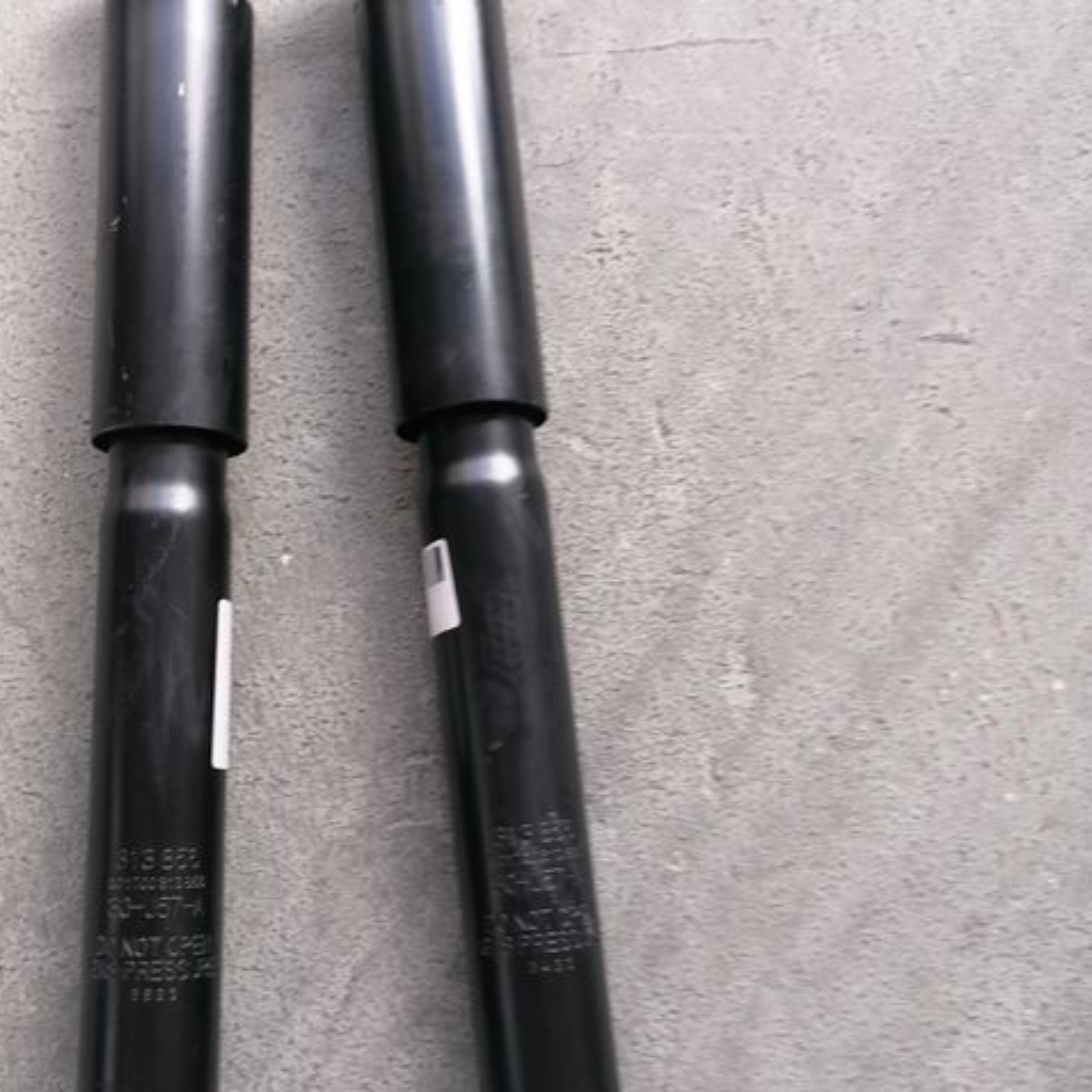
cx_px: 371
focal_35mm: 32
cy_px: 545
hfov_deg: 50.3
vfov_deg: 51.1
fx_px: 1142
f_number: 1.8
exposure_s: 1/50
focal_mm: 4.75
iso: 80
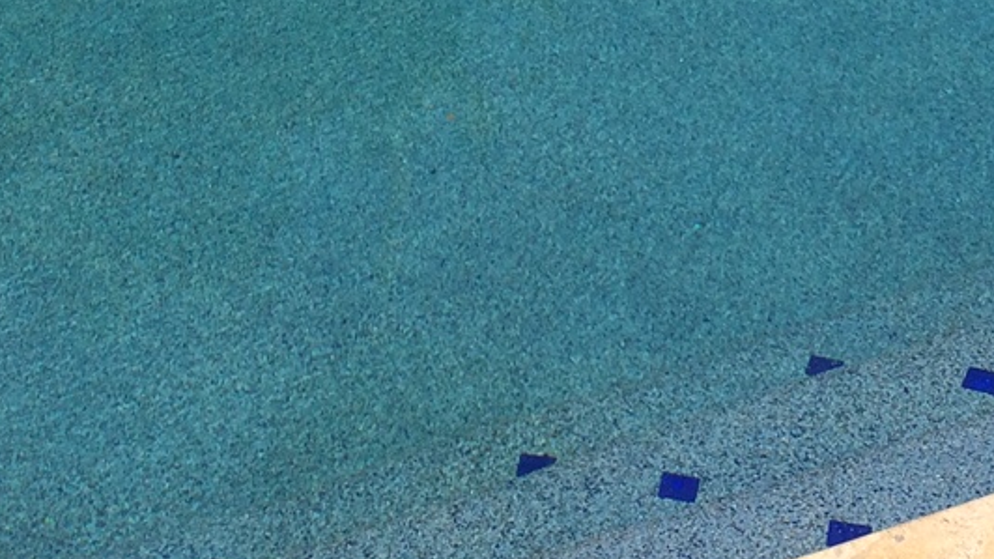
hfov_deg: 22.0
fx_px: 2556
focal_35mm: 97
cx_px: 432
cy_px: -277
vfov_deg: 11.9
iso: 32
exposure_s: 1/3425
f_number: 2.2
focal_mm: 4.15
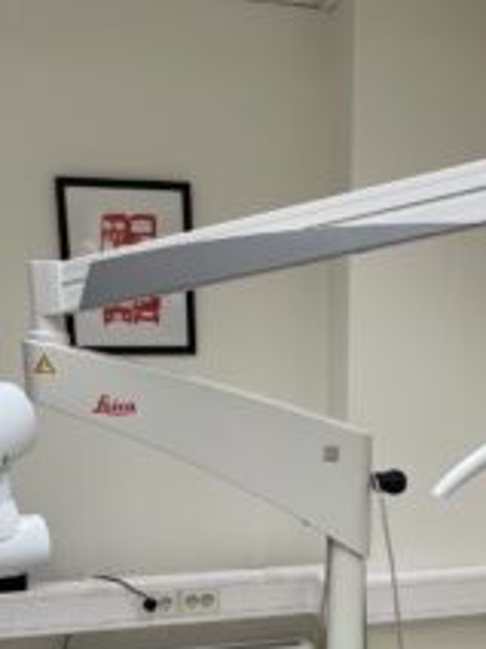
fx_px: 842
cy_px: 537
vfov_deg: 40.0
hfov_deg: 31.9
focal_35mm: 45
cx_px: 322
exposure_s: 1/100
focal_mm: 4.2
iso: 125
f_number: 1.6
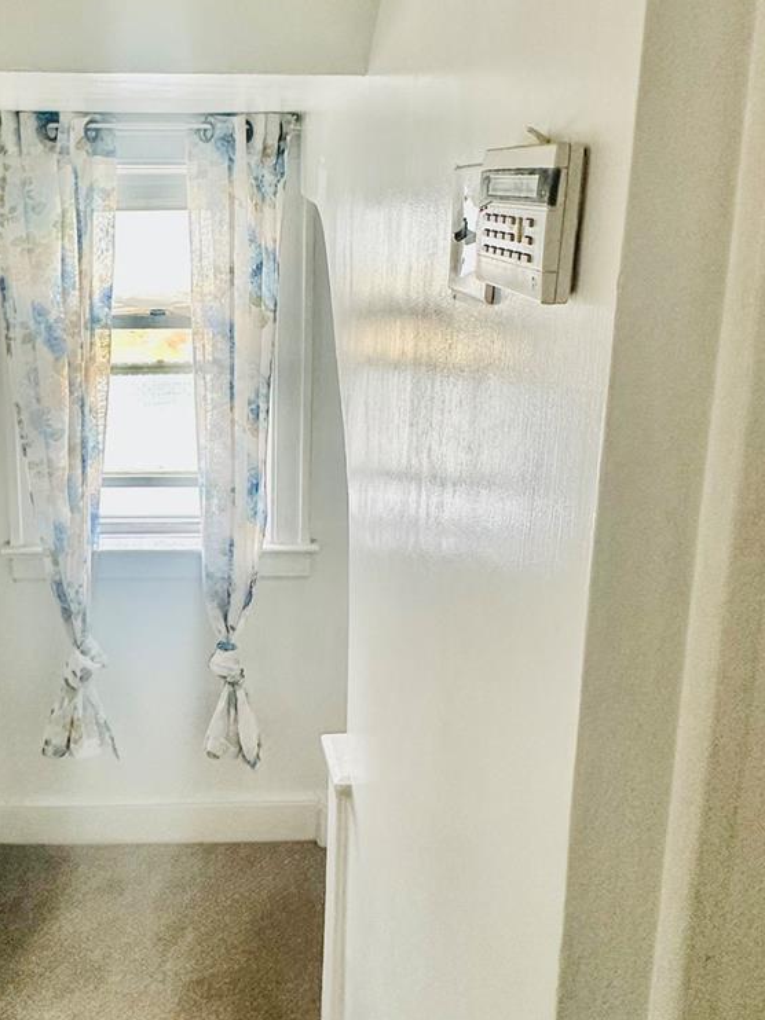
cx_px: 215
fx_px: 855
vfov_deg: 60.2
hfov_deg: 46.9
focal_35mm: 29
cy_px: 341
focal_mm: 2.22
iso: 250
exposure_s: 1/120
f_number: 2.2
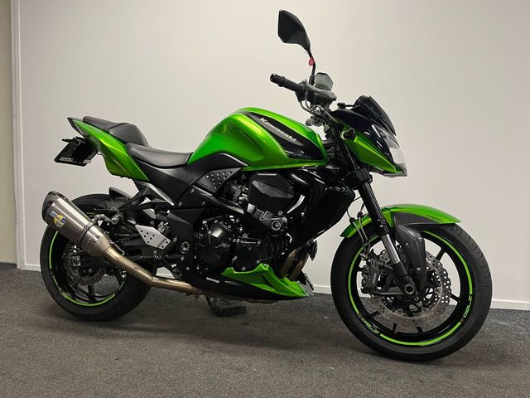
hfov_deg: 67.3
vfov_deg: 53.1
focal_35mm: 26
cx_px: 265
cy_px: 199
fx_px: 398
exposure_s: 1/50
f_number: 1.6
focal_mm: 5.1
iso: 80
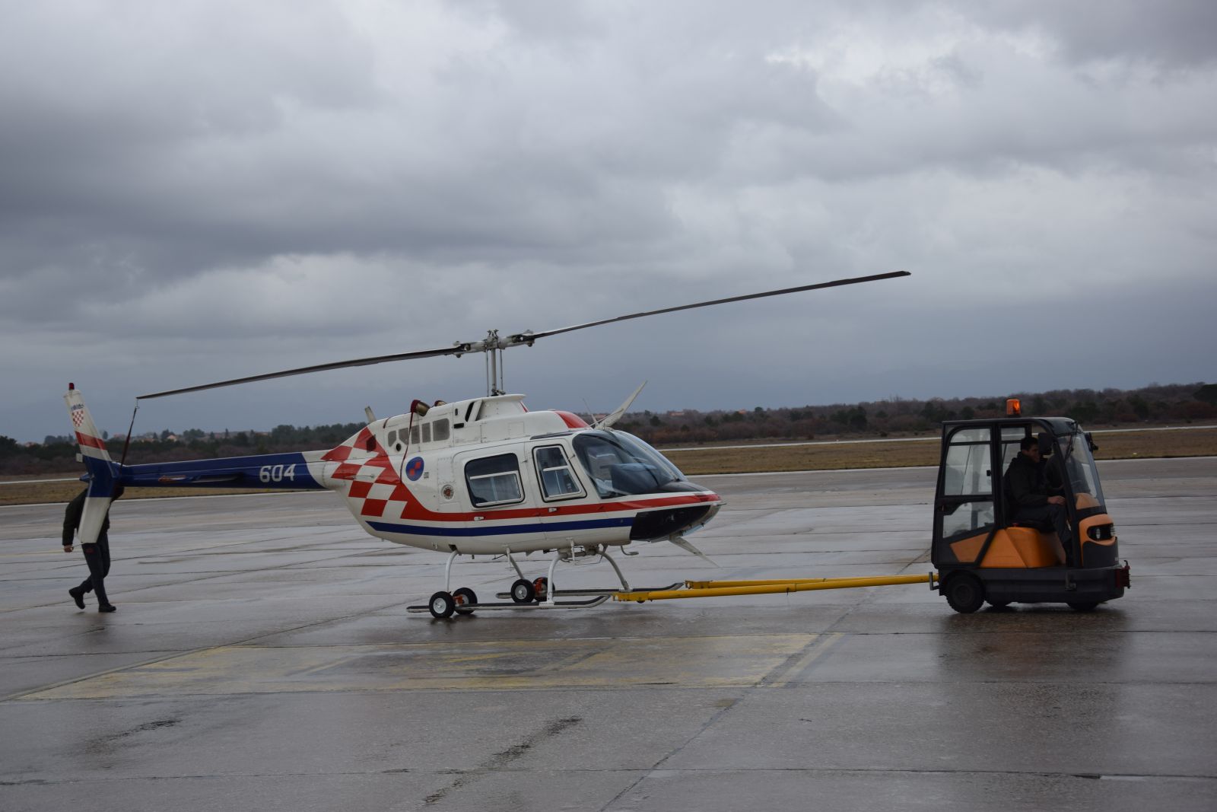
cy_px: 406
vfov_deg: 23.8
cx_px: 608
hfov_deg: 35.1
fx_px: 1927
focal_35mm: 57
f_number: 5.6
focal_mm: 38
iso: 100
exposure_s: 1/125
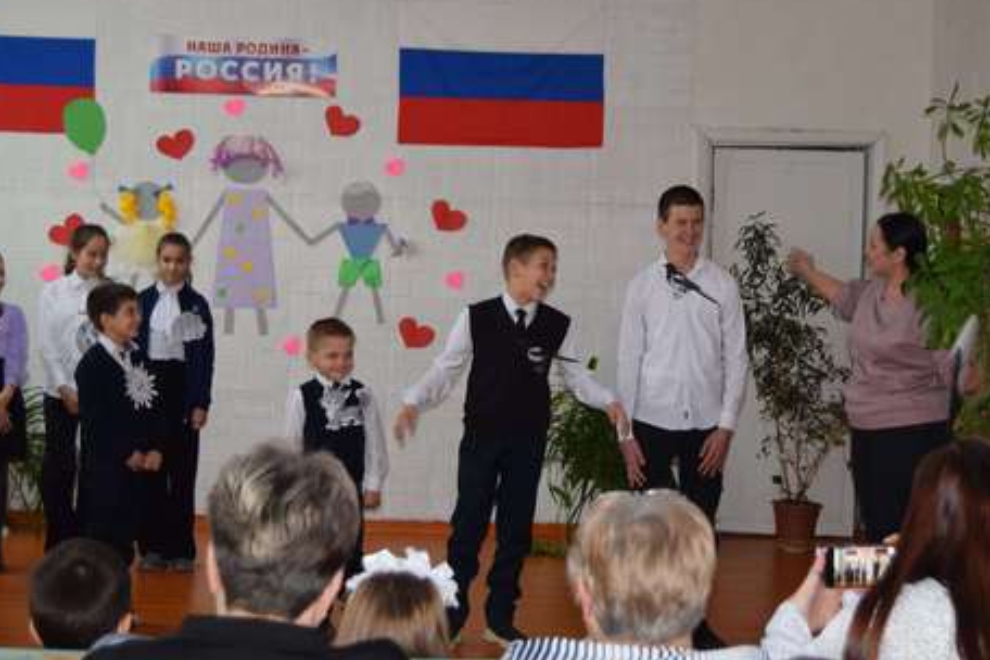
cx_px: 467
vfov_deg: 17.9
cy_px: 296
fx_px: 2090
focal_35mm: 76
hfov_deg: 26.6
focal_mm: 42
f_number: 5
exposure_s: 1/60
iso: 900
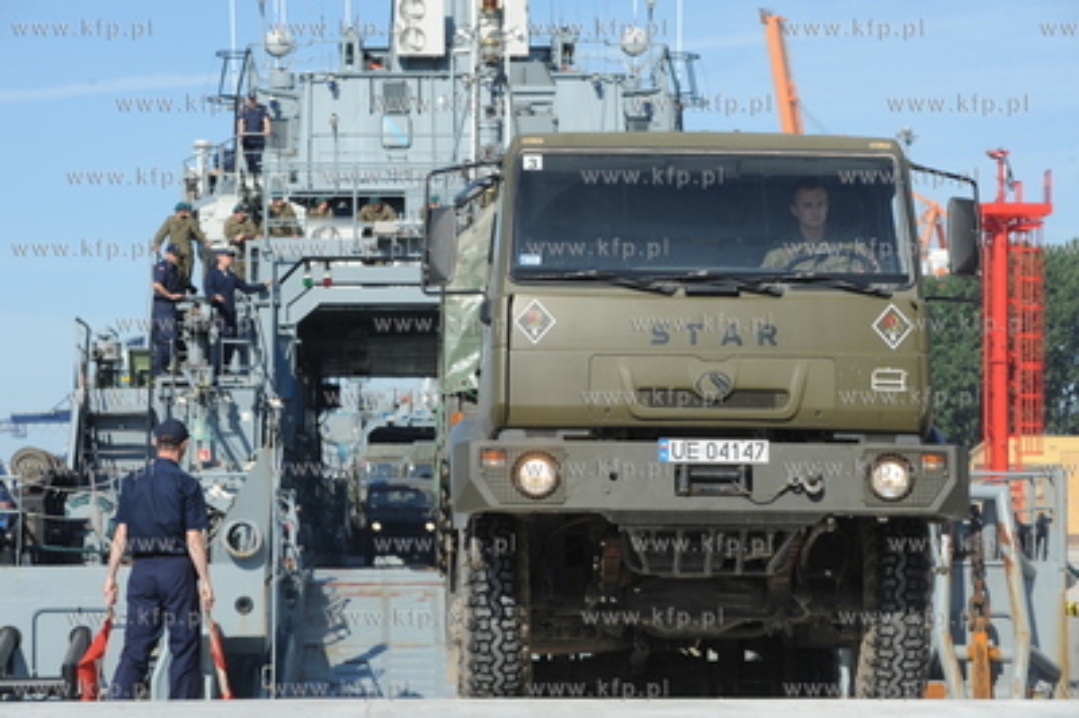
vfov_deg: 12.2
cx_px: 540
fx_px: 3354
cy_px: 359
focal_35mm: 112
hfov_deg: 18.3
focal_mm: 112
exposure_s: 1/500
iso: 200
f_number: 8
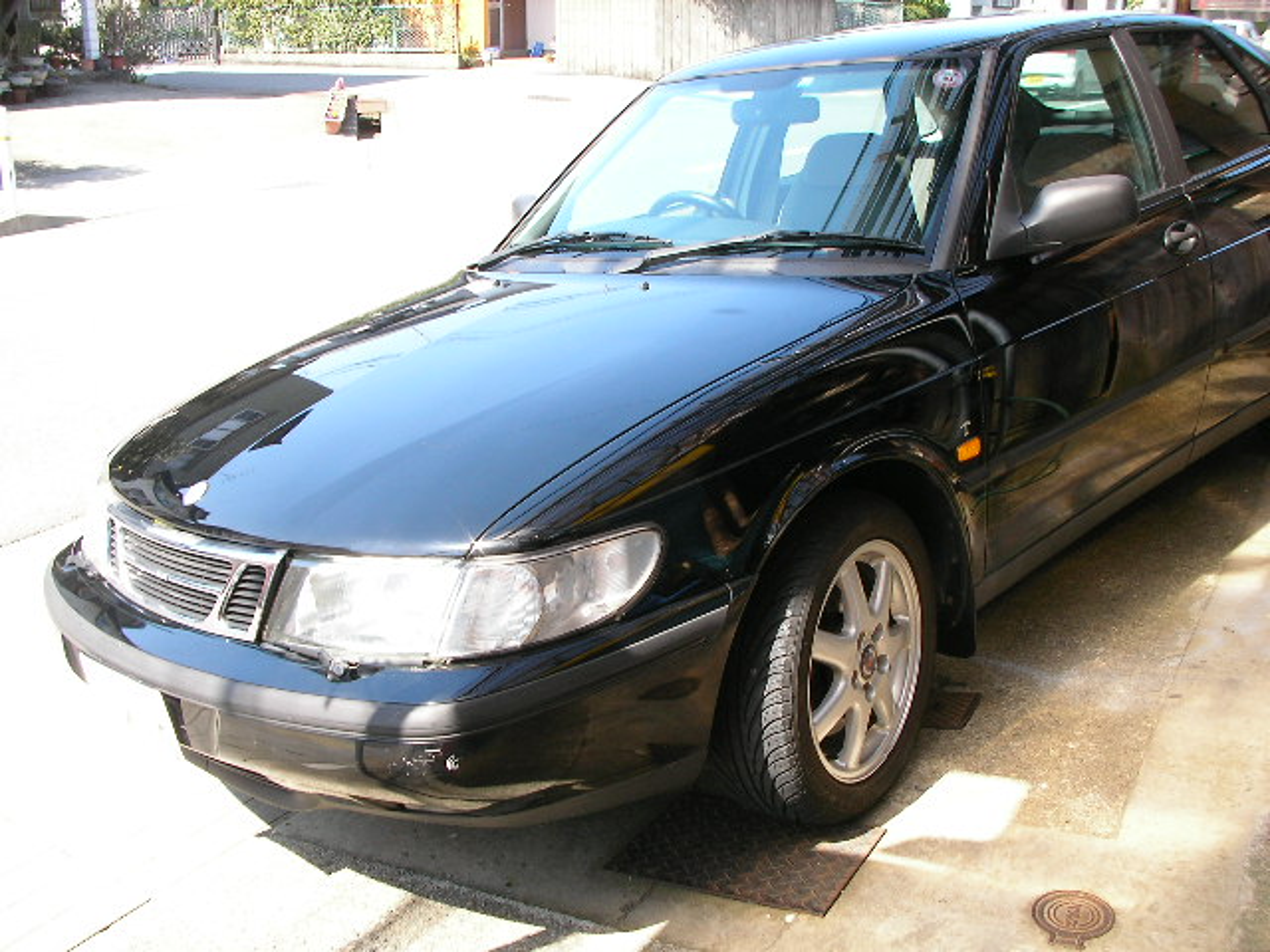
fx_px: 1394
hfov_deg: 49.0
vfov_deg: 37.7
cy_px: 476
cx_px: 635
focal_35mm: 38
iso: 50
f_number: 4.5
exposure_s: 1/79.3
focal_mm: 6.3
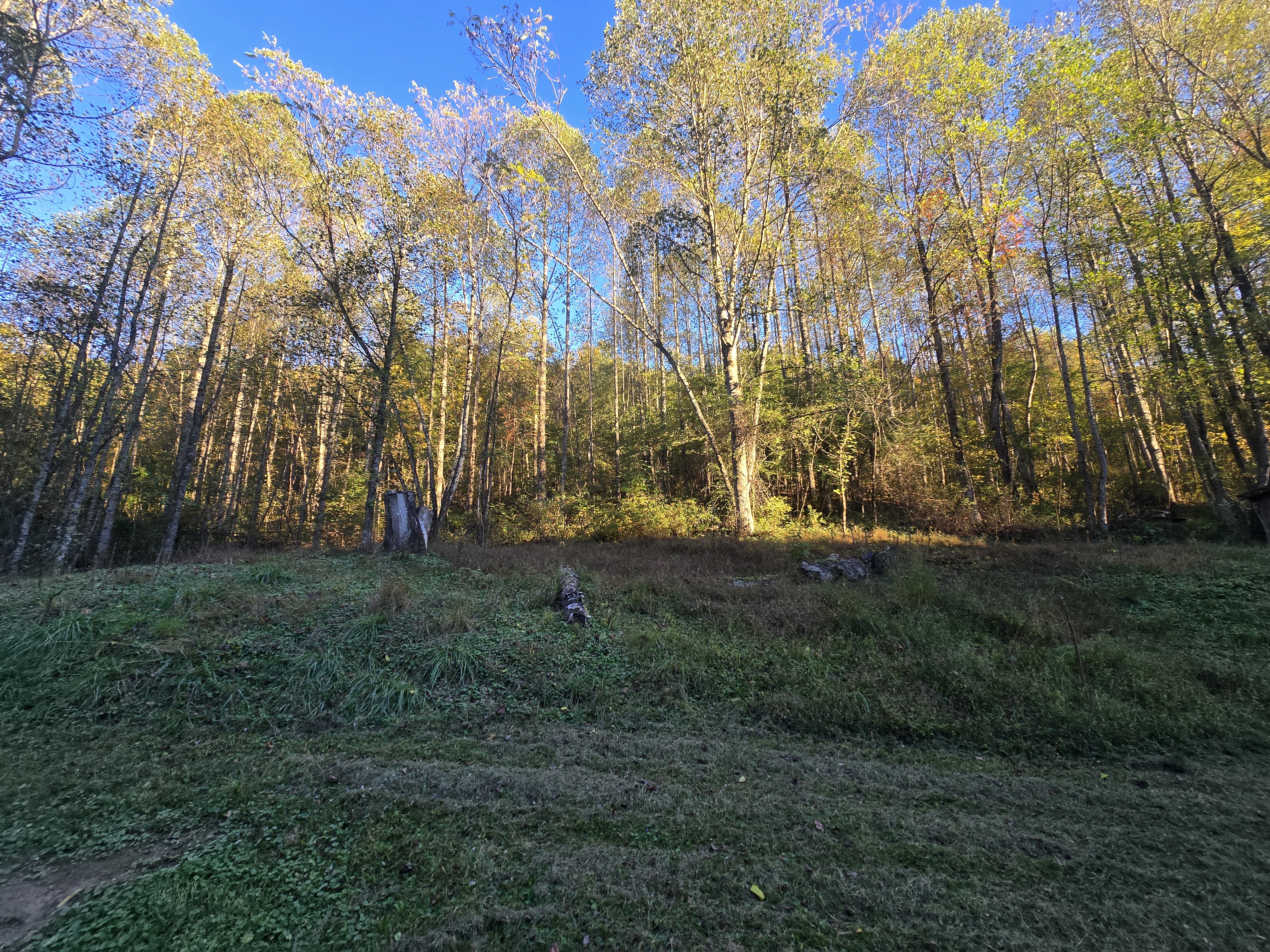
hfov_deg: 106.2
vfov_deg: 89.9
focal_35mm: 13
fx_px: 477
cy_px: 476
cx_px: 635
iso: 50
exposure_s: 1/187
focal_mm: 2.2
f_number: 2.2
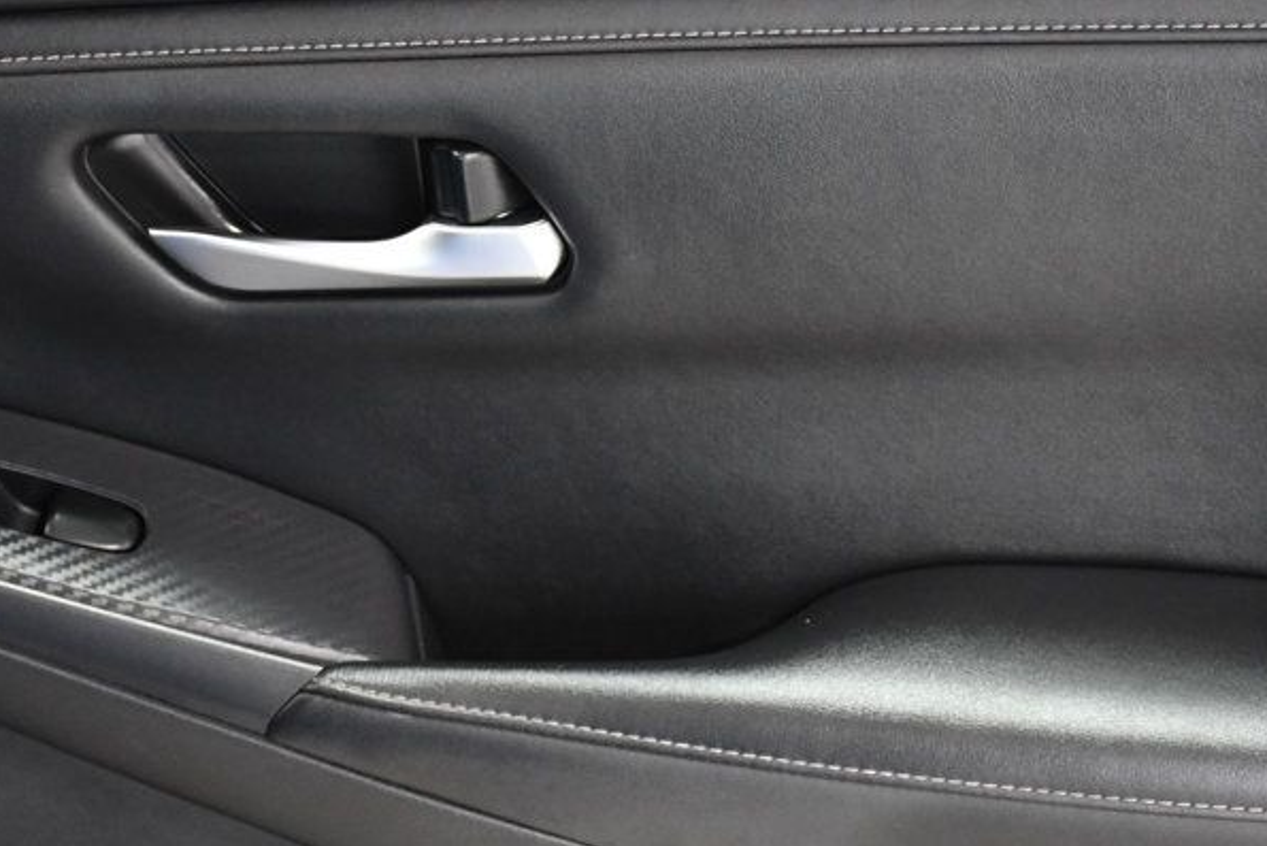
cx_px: 398
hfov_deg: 15.8
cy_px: 486
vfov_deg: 10.6
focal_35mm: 129
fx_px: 4541
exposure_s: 1/125
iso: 2500
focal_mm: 50
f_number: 5.6
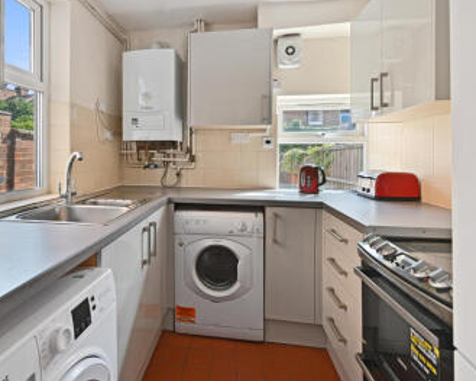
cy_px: 162
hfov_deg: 82.3
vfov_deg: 70.4
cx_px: 191
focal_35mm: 19
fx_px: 268
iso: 100
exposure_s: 1/5
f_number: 7.1
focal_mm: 14
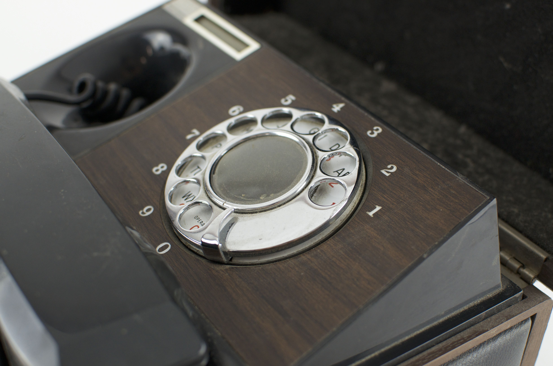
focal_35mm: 52
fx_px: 805
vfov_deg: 25.6
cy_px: 183
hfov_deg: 37.9
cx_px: 276
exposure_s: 1/125
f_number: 4
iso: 640
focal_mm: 35
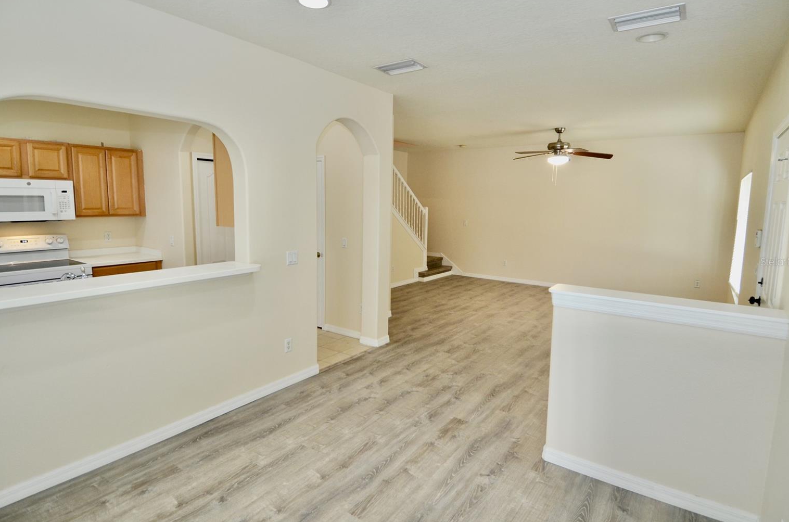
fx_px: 415
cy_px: 262
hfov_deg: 87.0
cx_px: 390
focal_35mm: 19
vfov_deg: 64.3
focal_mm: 12
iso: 400
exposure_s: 1/80
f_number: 4.5
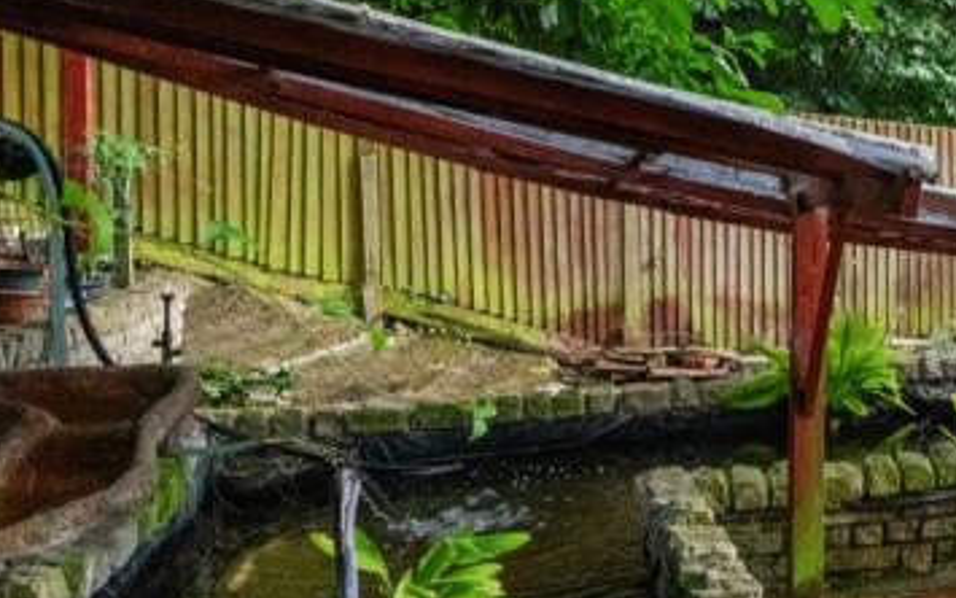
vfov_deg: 27.2
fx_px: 1225
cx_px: 1185
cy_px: 194
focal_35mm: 47
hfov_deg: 33.5
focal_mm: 16
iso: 6400
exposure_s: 1/400
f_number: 9
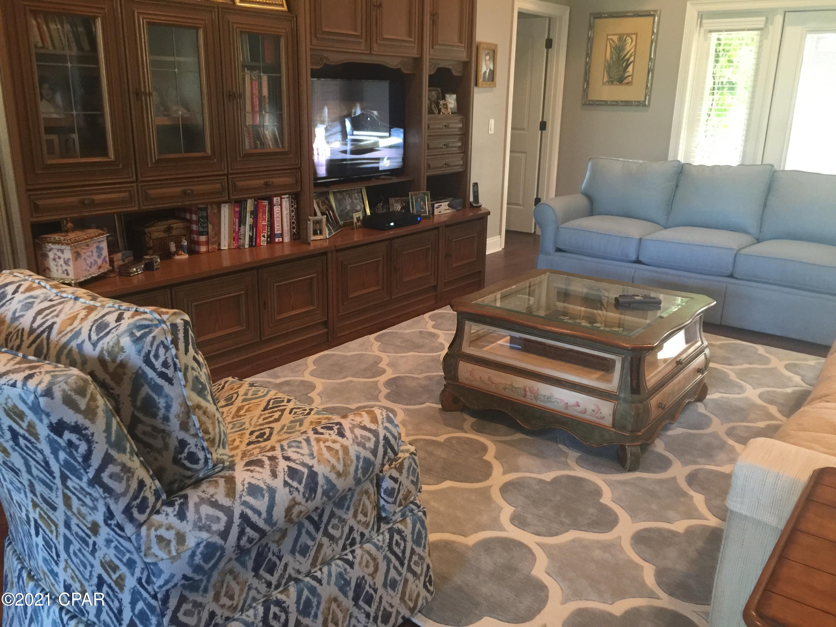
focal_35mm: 29
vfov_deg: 48.2
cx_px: 418
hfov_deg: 61.7
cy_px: 314
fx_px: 700
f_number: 2.2
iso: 125
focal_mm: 4.15
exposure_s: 1/8
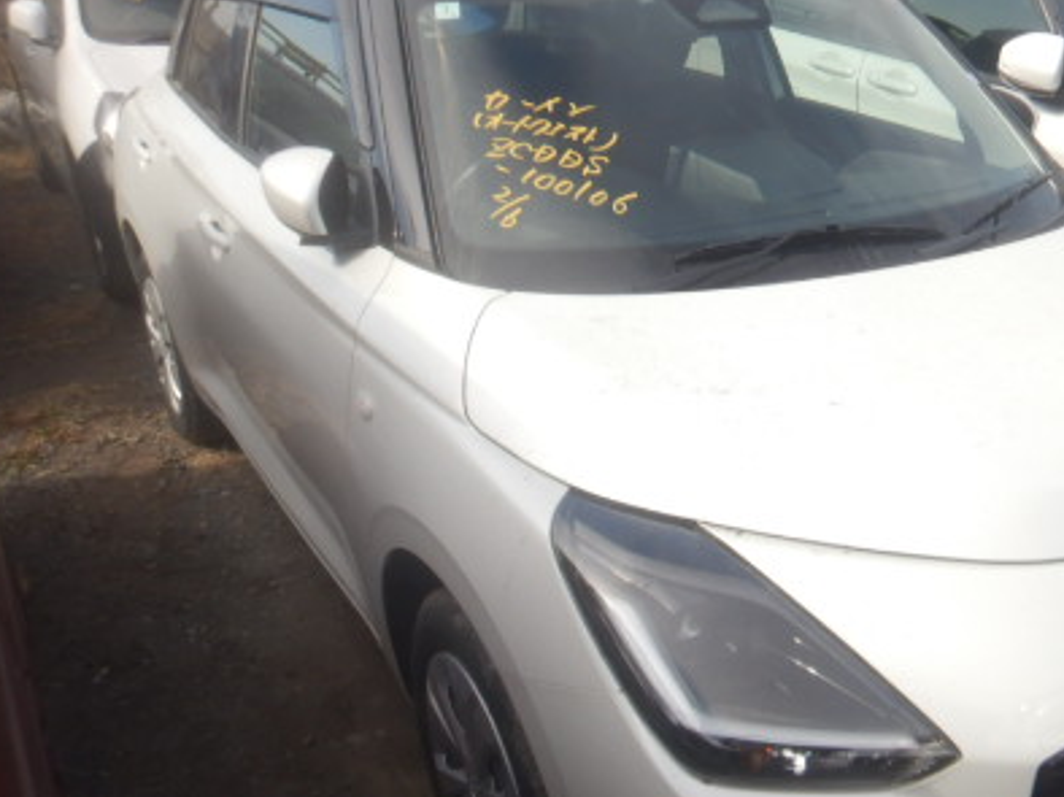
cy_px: 448
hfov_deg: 46.4
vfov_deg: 36.7
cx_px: 783
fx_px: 1198
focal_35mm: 39
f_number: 2.8
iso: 125
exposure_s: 1/320
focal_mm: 4.3
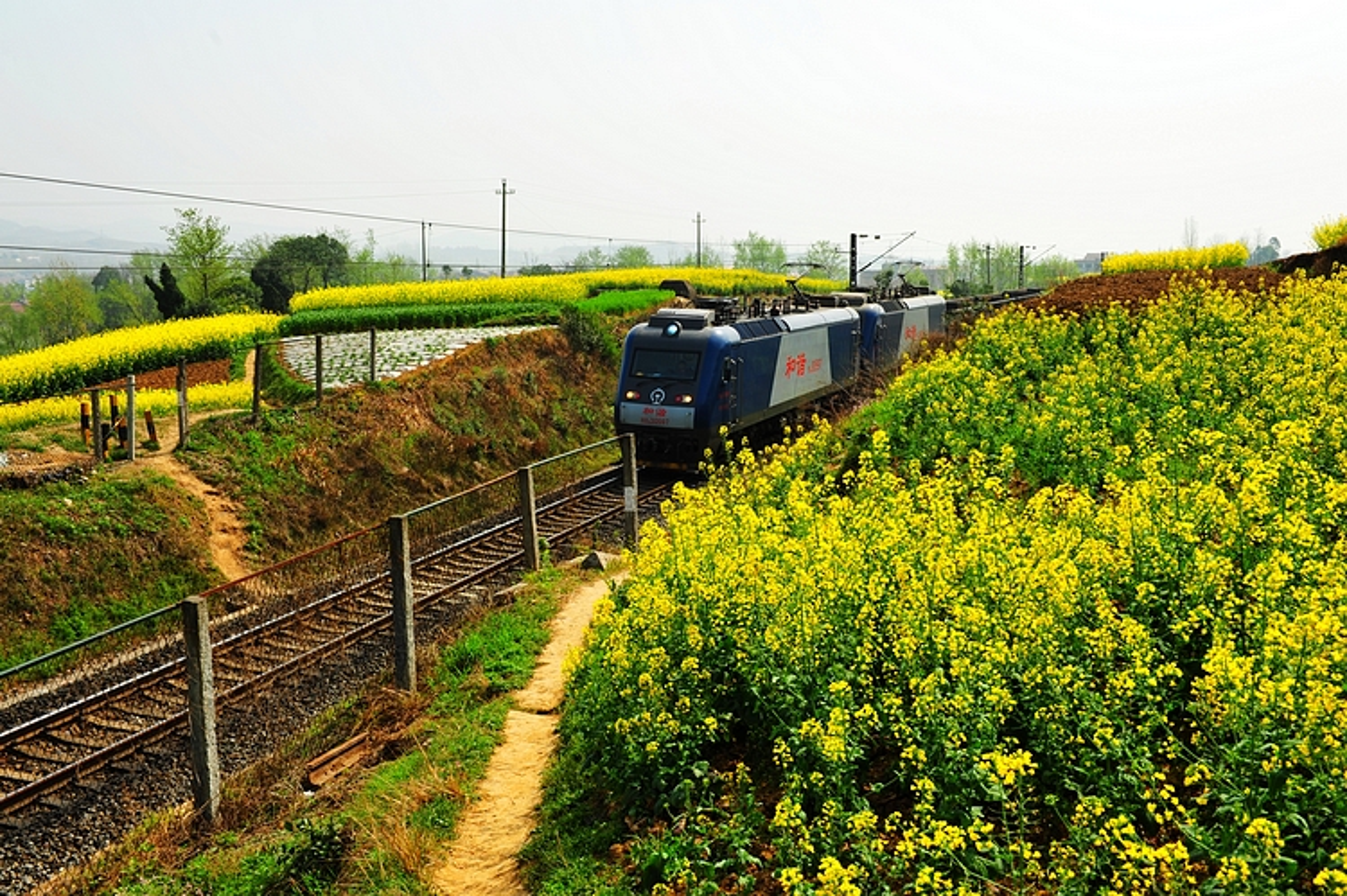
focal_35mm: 35
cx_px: 674
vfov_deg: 37.8
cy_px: 448
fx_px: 1309
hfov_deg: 54.5
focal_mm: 35
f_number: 10
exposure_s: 1/250
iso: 200
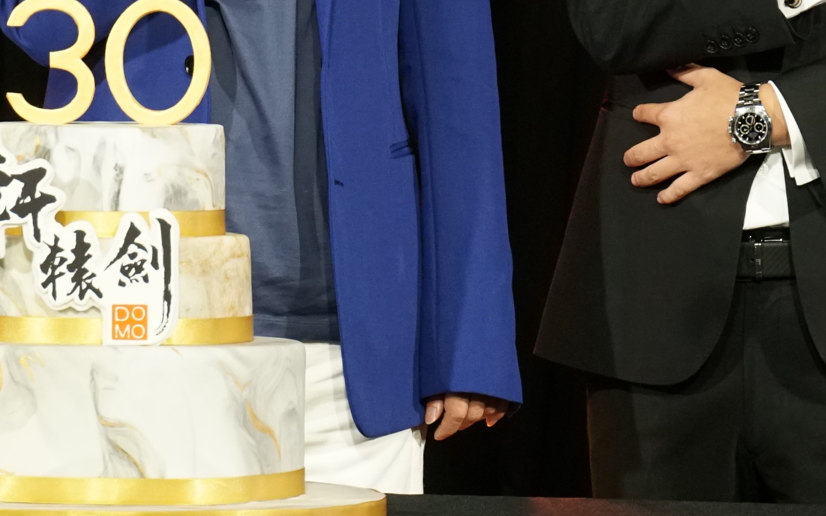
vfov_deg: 4.5
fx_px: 6552
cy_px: -12
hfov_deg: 7.2
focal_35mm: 291
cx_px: -118
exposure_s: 1/30
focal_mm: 66
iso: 1600
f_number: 5.6
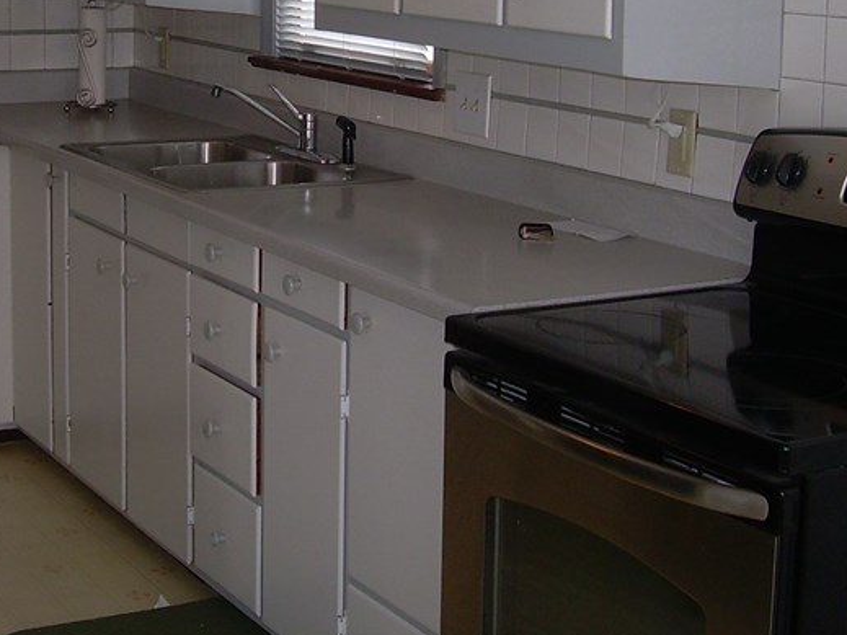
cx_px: 302
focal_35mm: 75
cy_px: 46
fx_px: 1835
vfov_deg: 19.2
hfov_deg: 25.9
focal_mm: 6.3
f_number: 2.8
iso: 50
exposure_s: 1/60
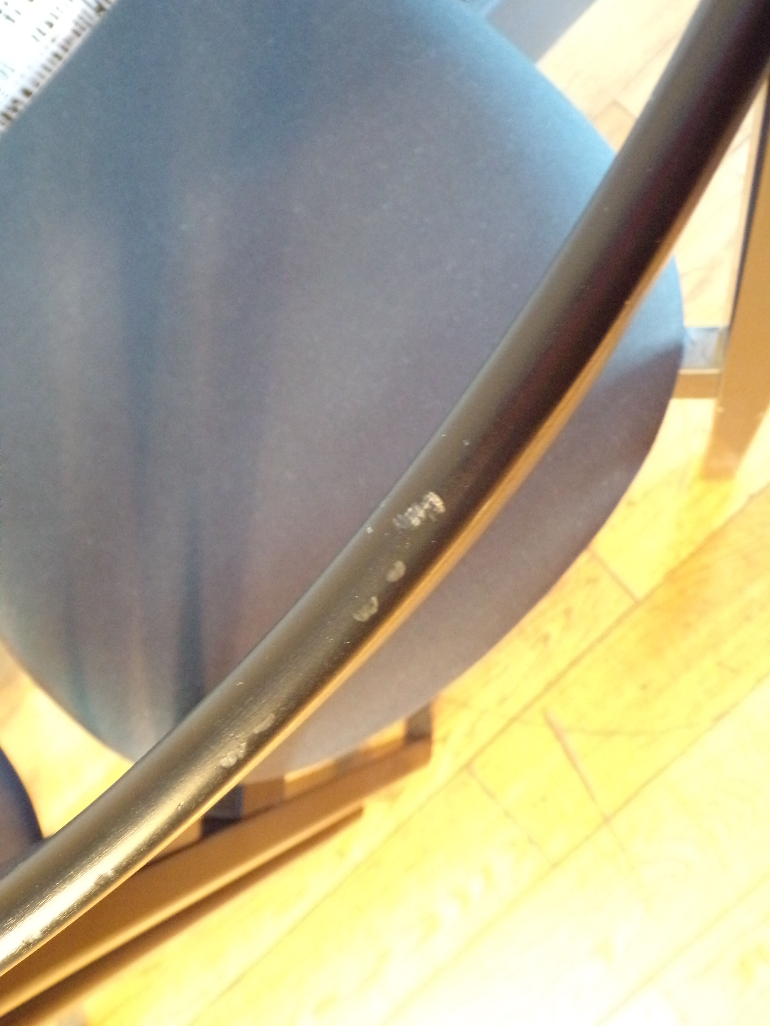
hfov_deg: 44.2
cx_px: 385
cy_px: 513
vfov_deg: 56.8
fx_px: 949
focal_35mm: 32
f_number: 3.2
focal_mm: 5.8
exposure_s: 1/9
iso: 800
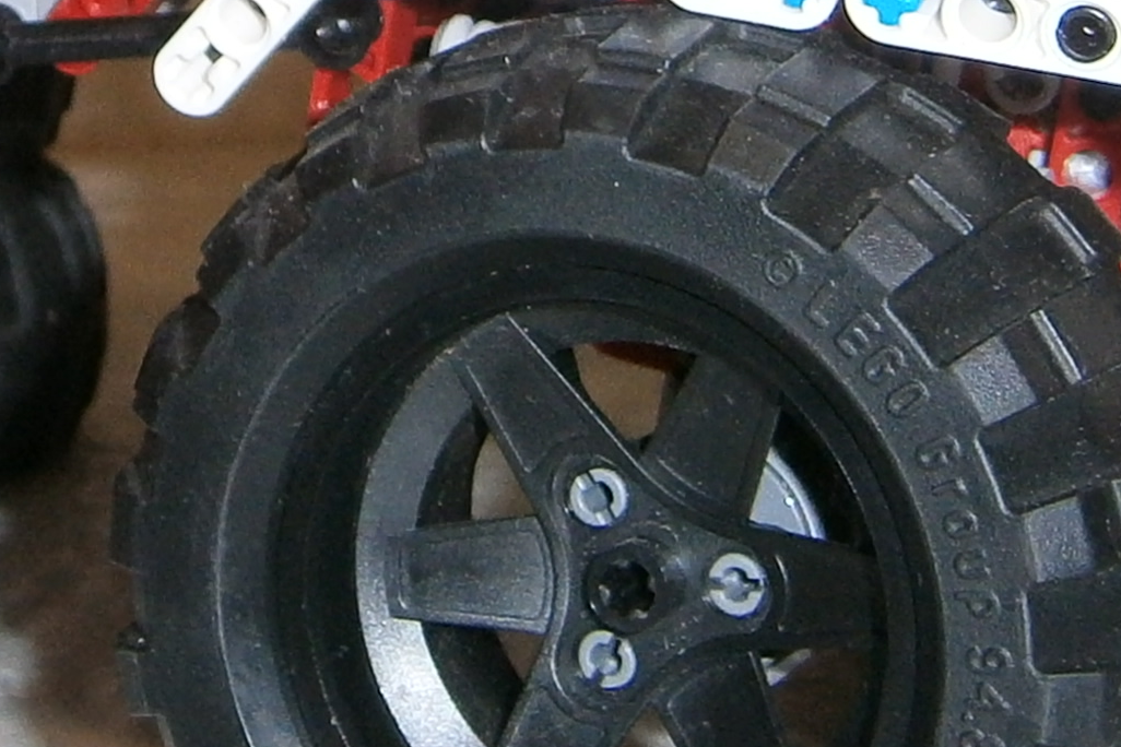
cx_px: 167
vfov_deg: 11.7
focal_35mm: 113
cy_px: -268
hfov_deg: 17.9
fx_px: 3518
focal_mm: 4.7
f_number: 2.8
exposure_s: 1/30
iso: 125
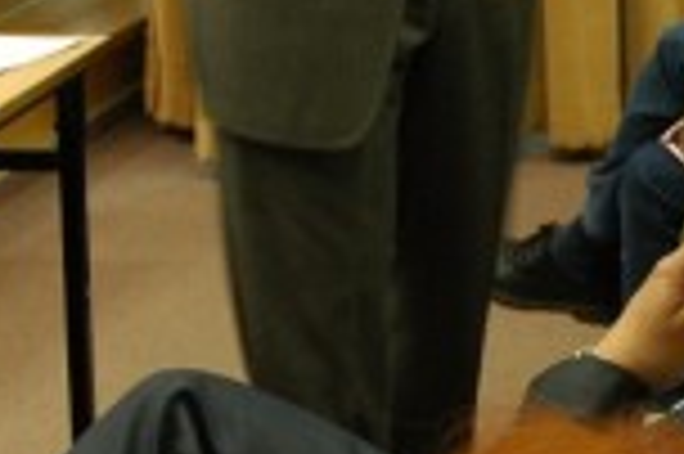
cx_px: 801
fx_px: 3606
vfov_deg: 7.2
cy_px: 267
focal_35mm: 190
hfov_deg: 10.7
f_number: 3.8
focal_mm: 24
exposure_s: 1/13
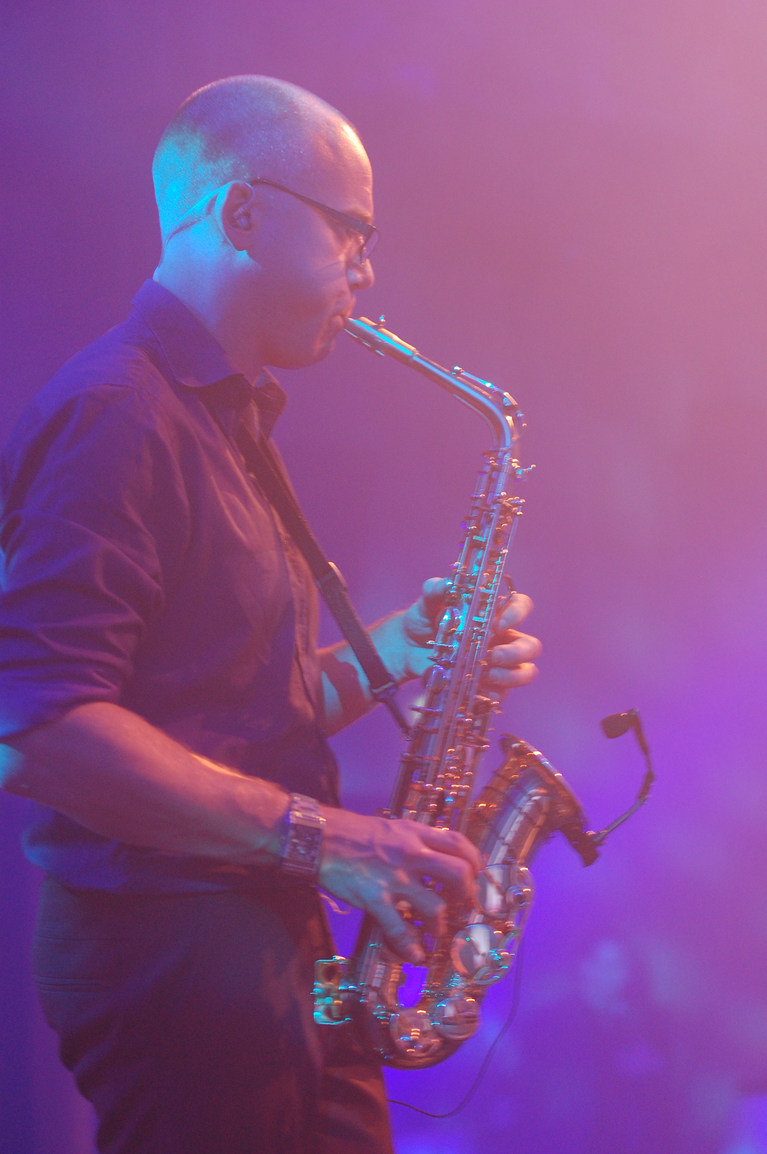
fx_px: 2401
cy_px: 577
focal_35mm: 75
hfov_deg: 18.1
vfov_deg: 27.0
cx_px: 384
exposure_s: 1/20
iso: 800
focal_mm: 50
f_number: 2.5
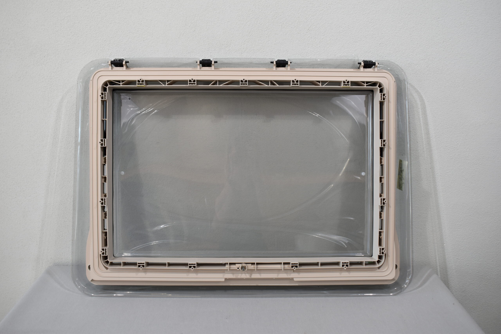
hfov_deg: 55.1
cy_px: 167
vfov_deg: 38.4
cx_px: 250
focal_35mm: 34
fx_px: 480
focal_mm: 23
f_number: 5.6
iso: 360
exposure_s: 1/125
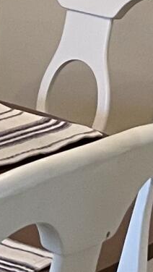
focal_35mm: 226
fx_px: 1627
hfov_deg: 4.8
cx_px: -485
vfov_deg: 9.3
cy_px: -111
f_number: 1.6
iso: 80
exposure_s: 1/60
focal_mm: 4.2
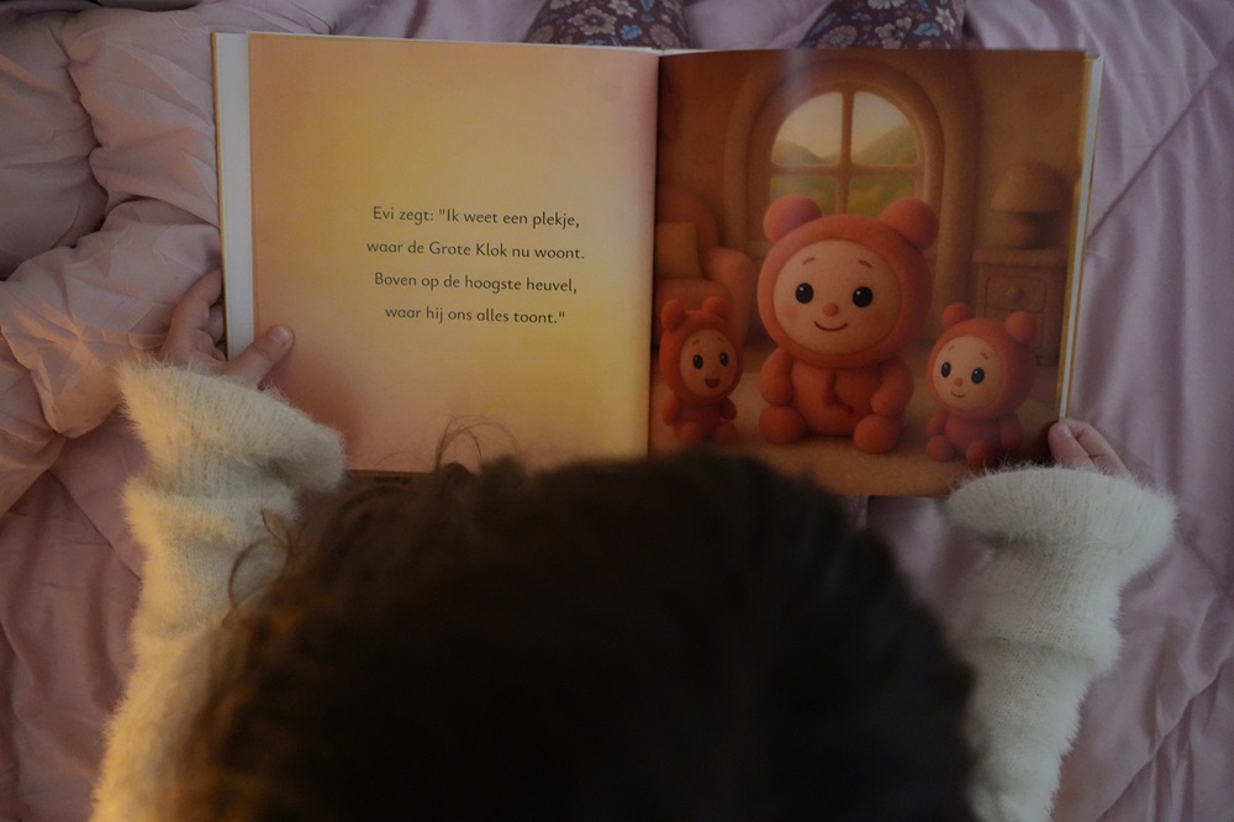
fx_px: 1199
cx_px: 617
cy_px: 411
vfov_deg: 37.8
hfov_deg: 54.5
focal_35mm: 35
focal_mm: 35
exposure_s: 1/8
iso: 12800
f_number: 4
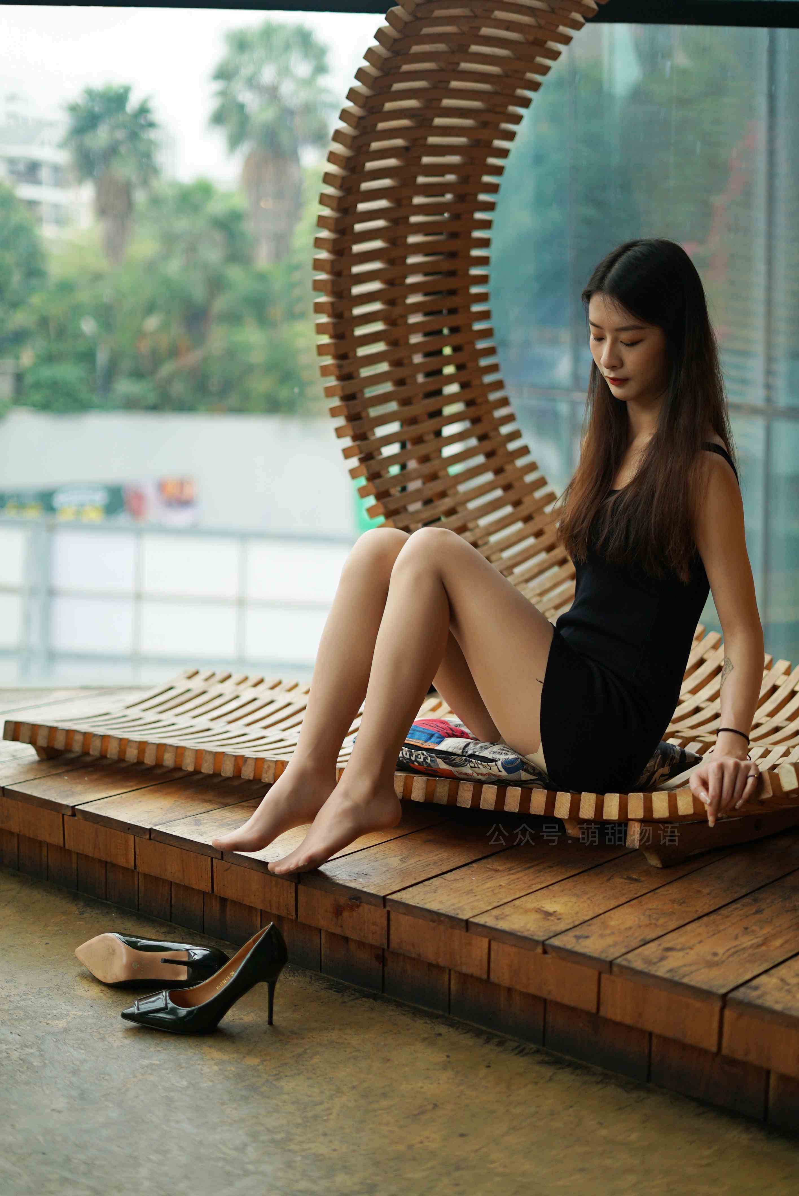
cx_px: 400
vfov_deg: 39.6
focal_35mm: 50
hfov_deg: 27.0
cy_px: 598
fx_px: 1662
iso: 250
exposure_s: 1/1250
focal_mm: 50
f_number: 1.8
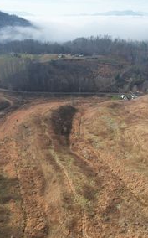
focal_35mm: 34
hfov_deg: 37.0
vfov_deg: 56.7
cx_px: 90
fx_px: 220
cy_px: 119
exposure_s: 1/1500
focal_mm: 8.38
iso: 200
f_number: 2.8
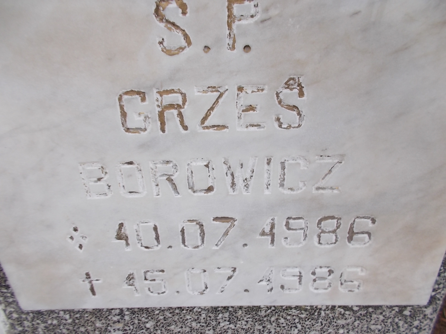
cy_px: 167
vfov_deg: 53.1
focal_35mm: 26
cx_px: 223
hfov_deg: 67.3
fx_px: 335
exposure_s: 1/30
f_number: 3.2
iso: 80
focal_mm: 4.6
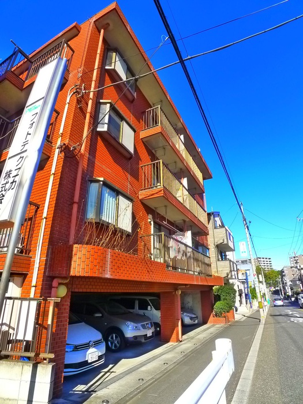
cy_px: 202
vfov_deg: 71.6
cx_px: 152
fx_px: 280
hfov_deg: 56.8
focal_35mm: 24
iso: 400
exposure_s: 1/400
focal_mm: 5.1
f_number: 4
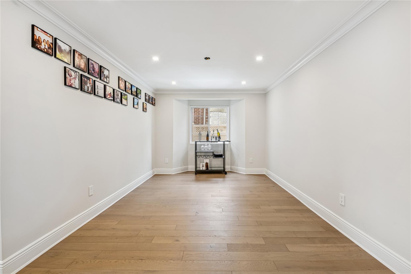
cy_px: 137
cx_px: 206
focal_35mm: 15
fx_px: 171
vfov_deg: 77.3
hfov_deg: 100.4
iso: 640
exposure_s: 1/20
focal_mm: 15
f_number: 14
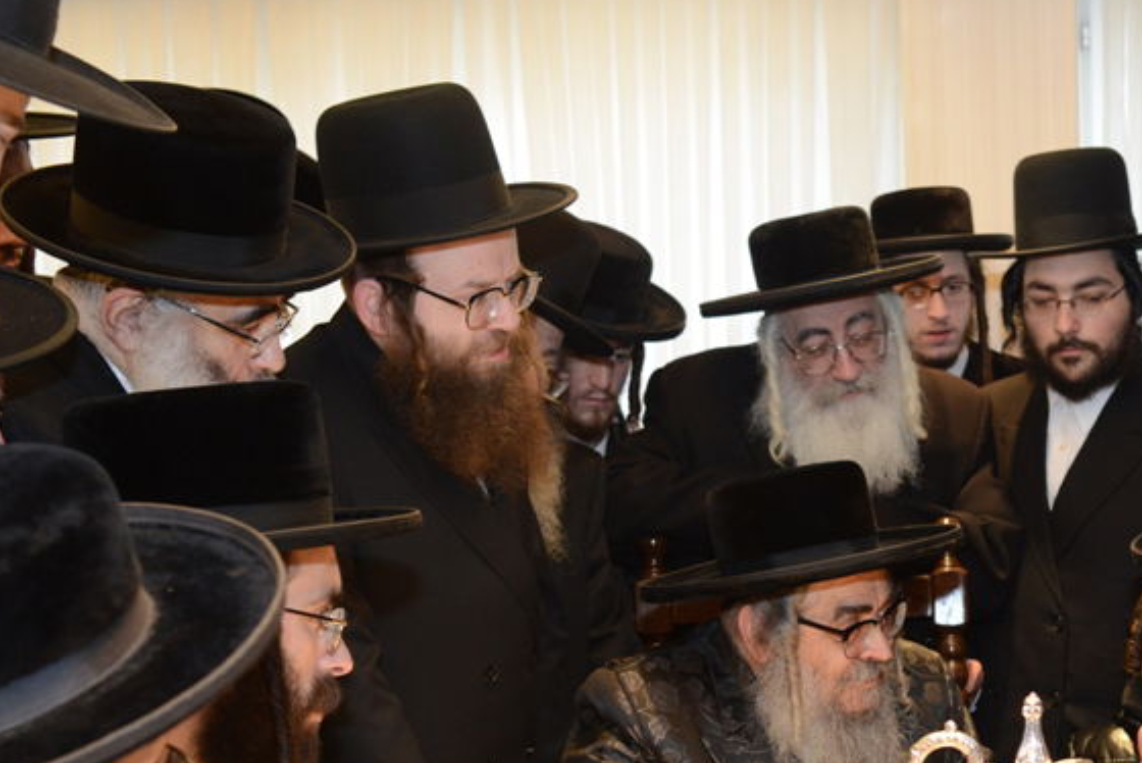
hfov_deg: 31.1
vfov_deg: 20.8
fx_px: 2031
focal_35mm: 64
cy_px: 684
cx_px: 797
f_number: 5
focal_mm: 35
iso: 1600
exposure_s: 1/125
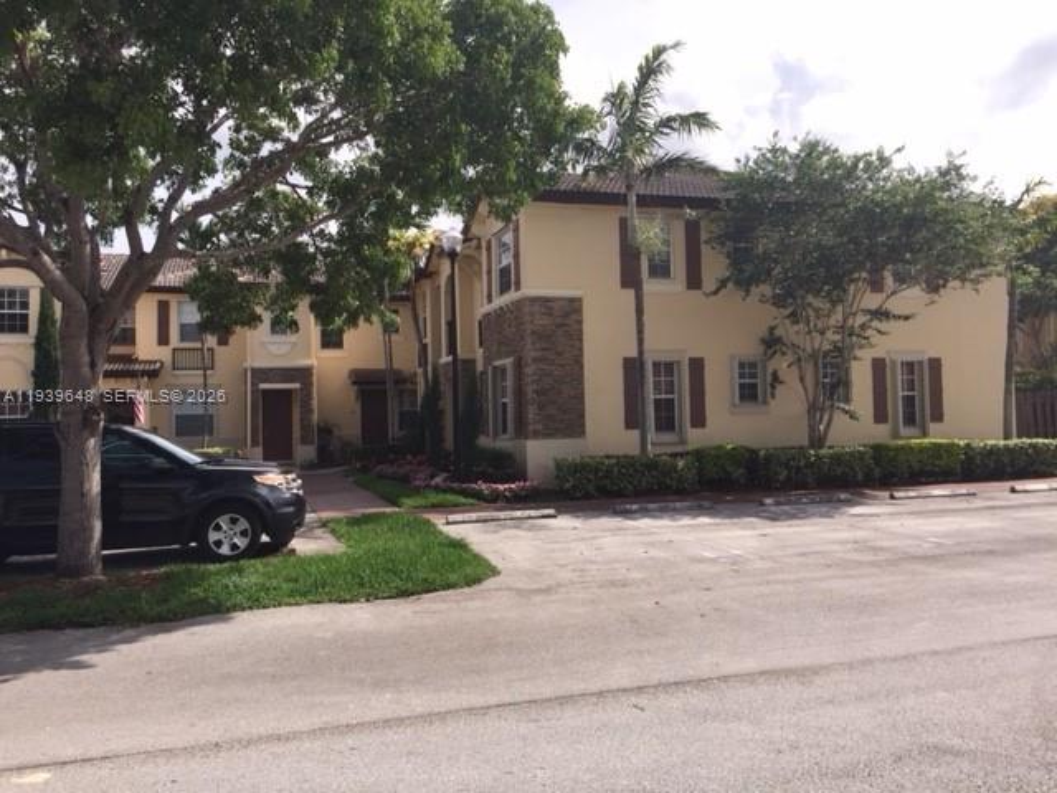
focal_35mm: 29
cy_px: 396
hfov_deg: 61.7
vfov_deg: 48.2
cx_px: 528
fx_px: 886
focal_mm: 4.15
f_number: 2.2
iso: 40
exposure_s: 1/2825
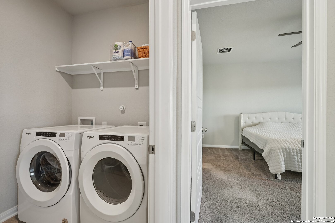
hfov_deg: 95.0
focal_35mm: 16
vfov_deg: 72.1
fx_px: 154
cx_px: 168
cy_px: 112
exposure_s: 1/25
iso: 400
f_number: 8
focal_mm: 16.5
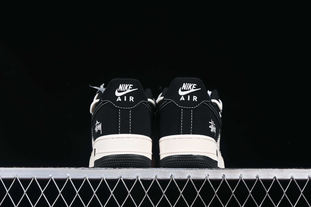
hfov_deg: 27.0
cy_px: 104
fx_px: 648
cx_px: 156
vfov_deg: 18.2
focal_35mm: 75
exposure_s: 1/60
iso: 160
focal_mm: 50
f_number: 6.3
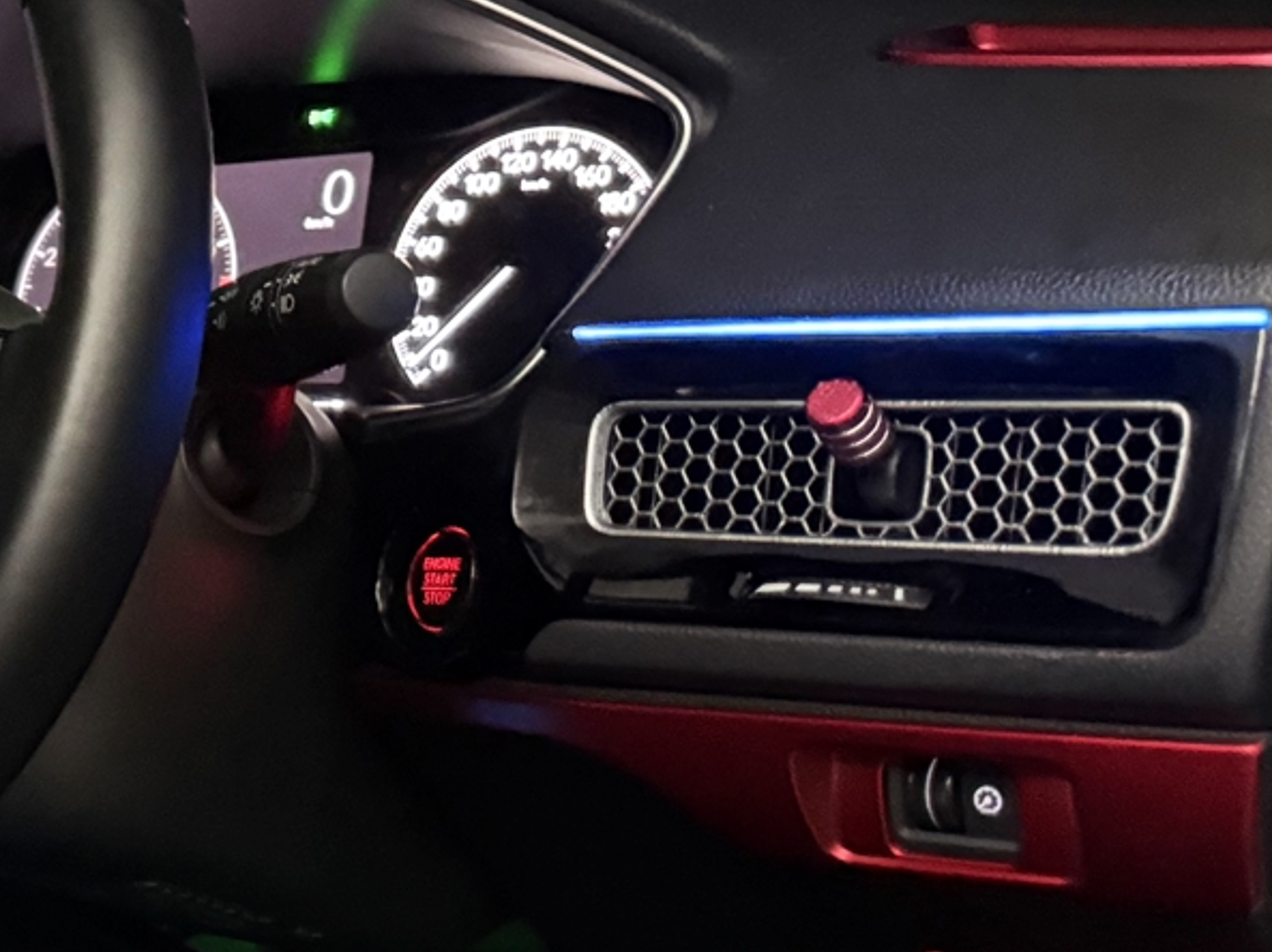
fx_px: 2975
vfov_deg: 18.2
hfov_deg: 20.1
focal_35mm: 81
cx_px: -744
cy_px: 412
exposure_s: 1/15
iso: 2000
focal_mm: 6.76
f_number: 1.78
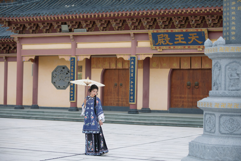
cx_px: 120
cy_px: 80
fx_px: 582
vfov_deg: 15.7
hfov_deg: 23.4
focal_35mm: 87
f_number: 2.8
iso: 160
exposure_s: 1/2000
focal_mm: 88
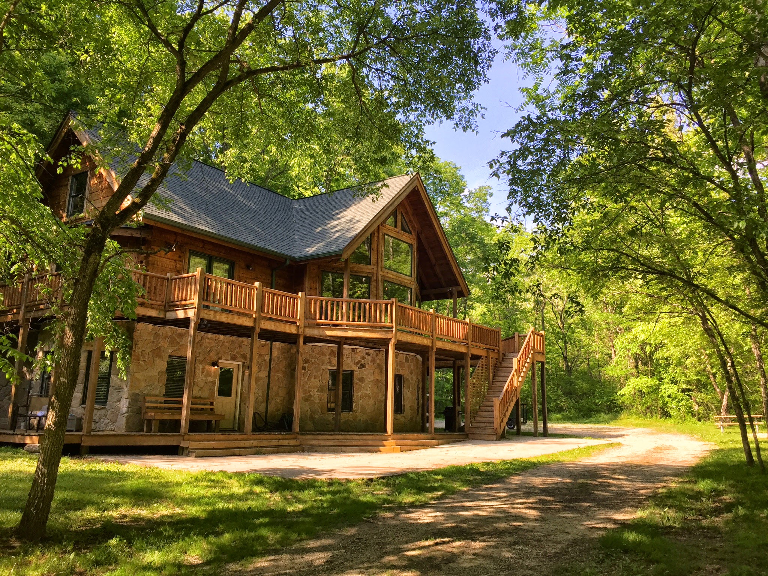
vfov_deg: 48.2
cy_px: 288
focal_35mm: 29
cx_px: 384
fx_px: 643
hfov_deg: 61.7
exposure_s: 1/425
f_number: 2.2
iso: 32
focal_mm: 4.15
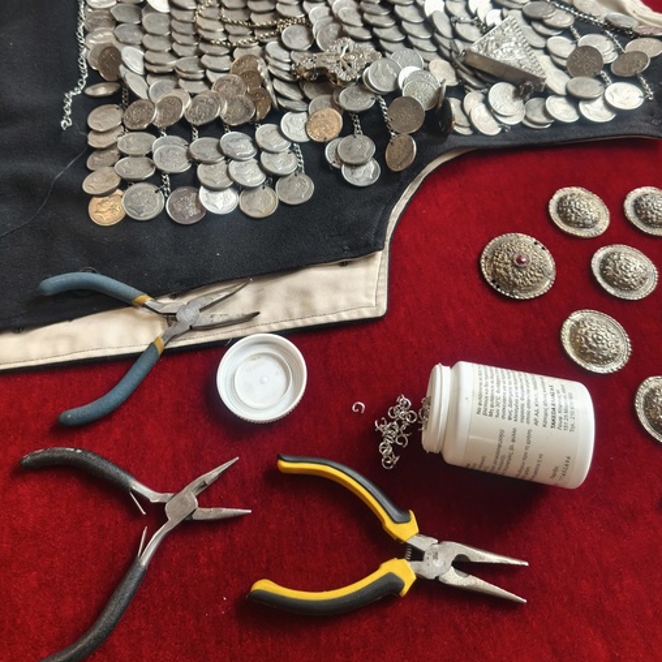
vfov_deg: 56.2
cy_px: 225
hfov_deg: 57.3
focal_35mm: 28
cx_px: 337
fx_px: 606
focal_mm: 5.35
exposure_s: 1/50
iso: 640
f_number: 1.7
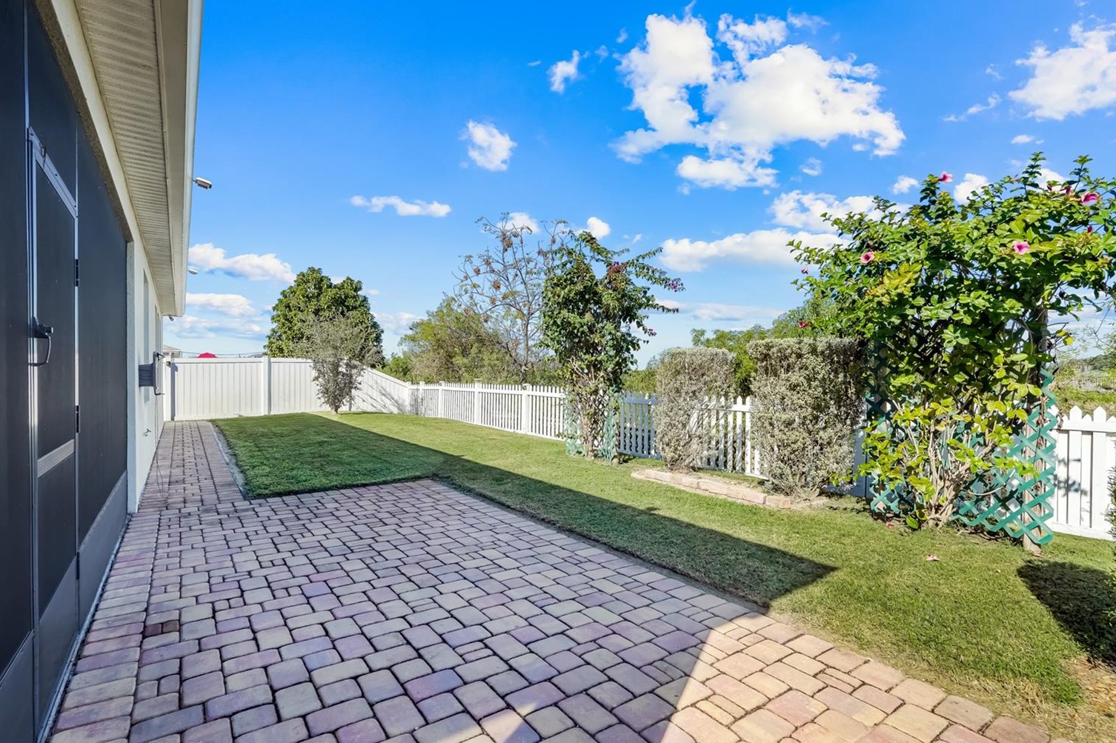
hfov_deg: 93.3
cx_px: 537
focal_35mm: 17
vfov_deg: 70.4
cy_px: 381
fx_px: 527
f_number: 9
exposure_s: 1/13
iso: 250
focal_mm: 16
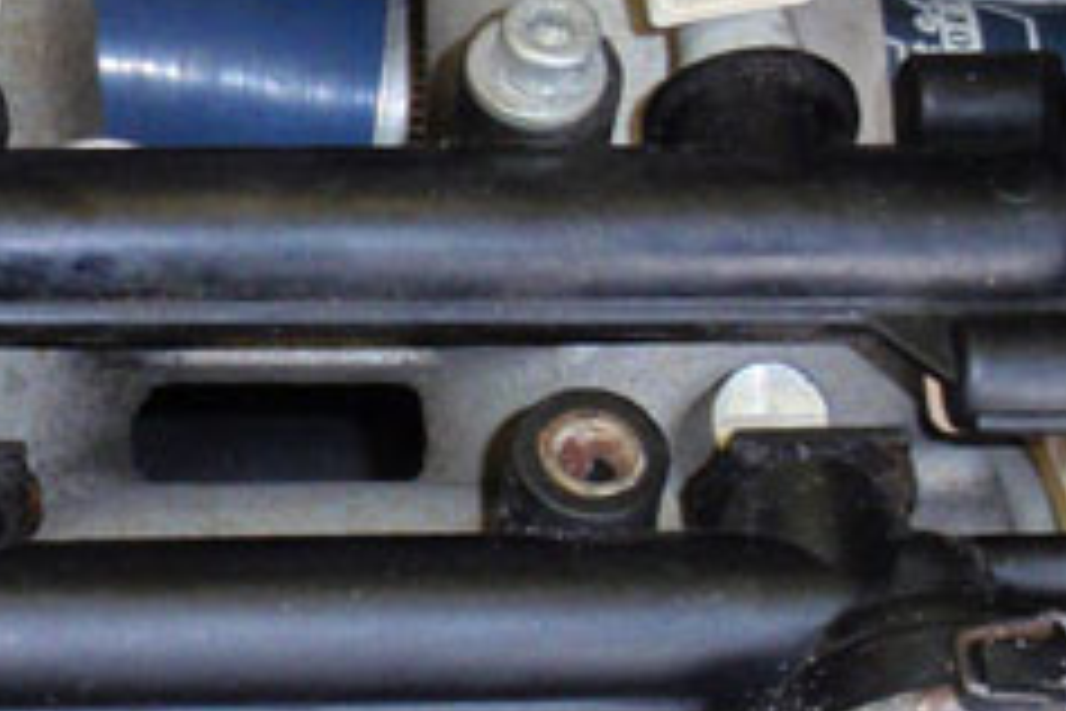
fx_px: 6188
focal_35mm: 209
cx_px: -265
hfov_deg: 9.7
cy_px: 387
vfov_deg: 6.6
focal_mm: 8.69
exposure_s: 1/50
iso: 100
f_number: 4.2
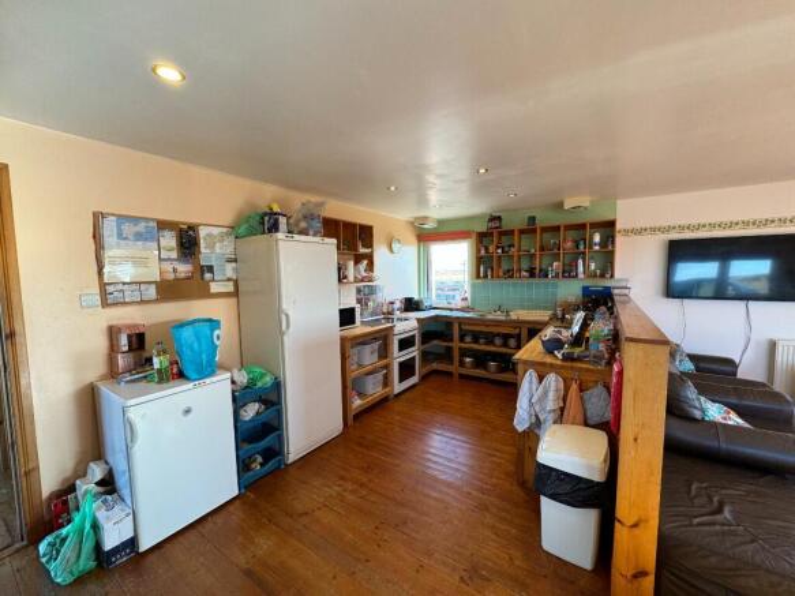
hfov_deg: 102.1
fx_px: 321
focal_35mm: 14
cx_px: 398
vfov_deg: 85.7
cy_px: 298
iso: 125
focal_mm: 2.22
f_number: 2.2
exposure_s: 1/99
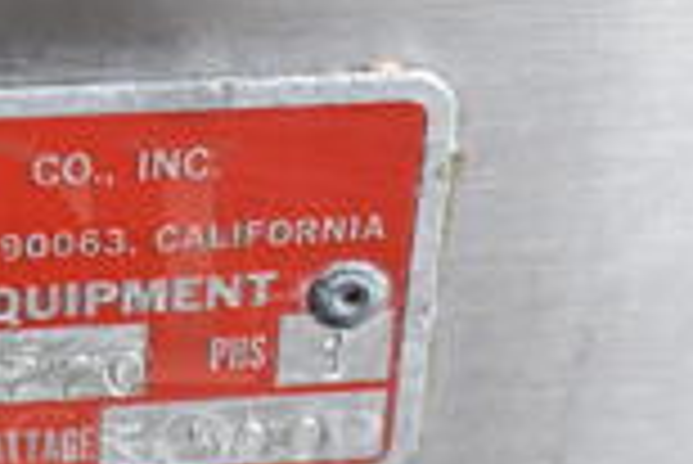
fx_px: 2293
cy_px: 252
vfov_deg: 11.5
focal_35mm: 119
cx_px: -76
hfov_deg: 16.6
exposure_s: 1/60
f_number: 5.6
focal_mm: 20
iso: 450
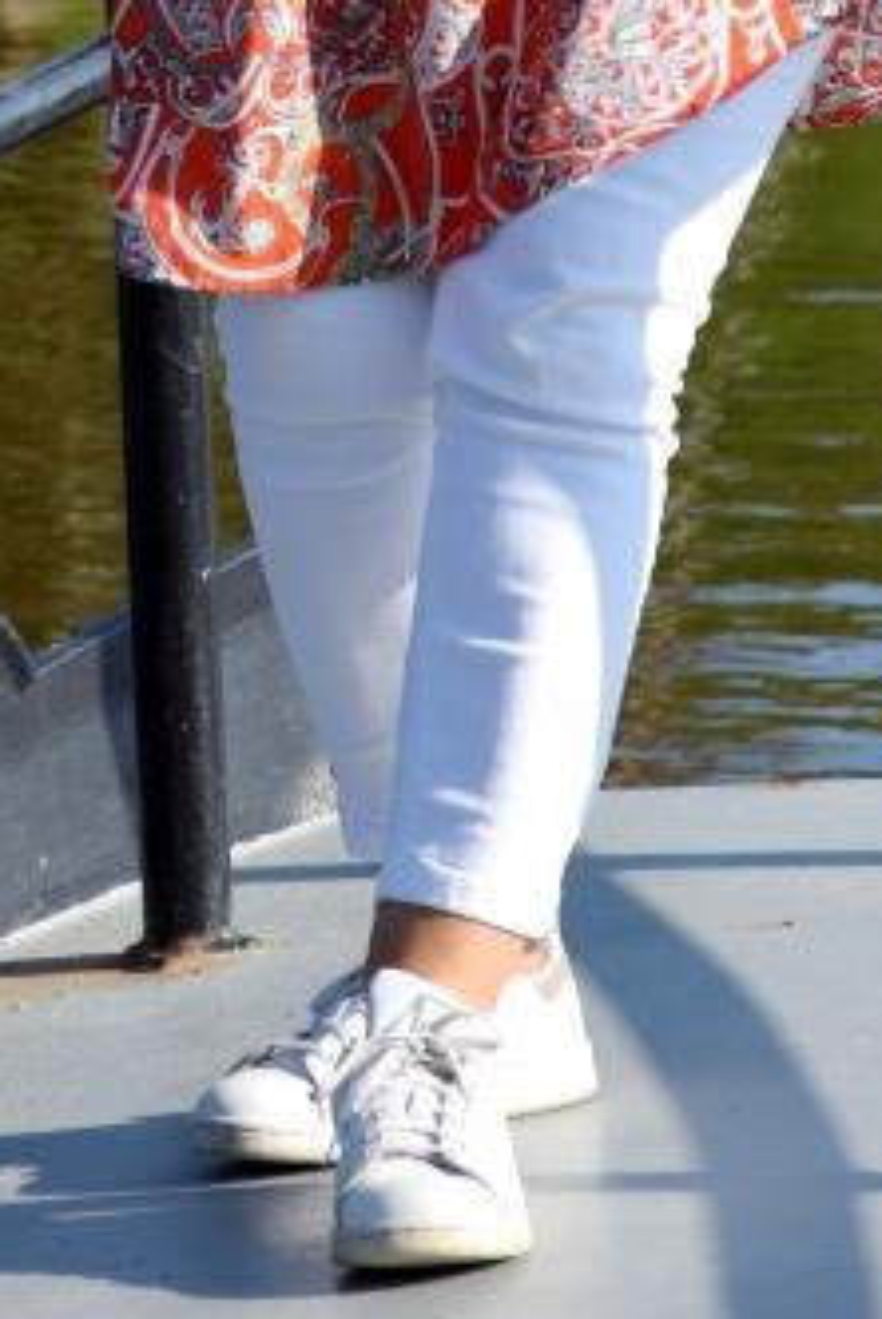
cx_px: -308
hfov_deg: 2.8
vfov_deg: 4.2
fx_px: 17805
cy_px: -509
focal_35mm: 486
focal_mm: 105
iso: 200
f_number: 7.1
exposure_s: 1/800
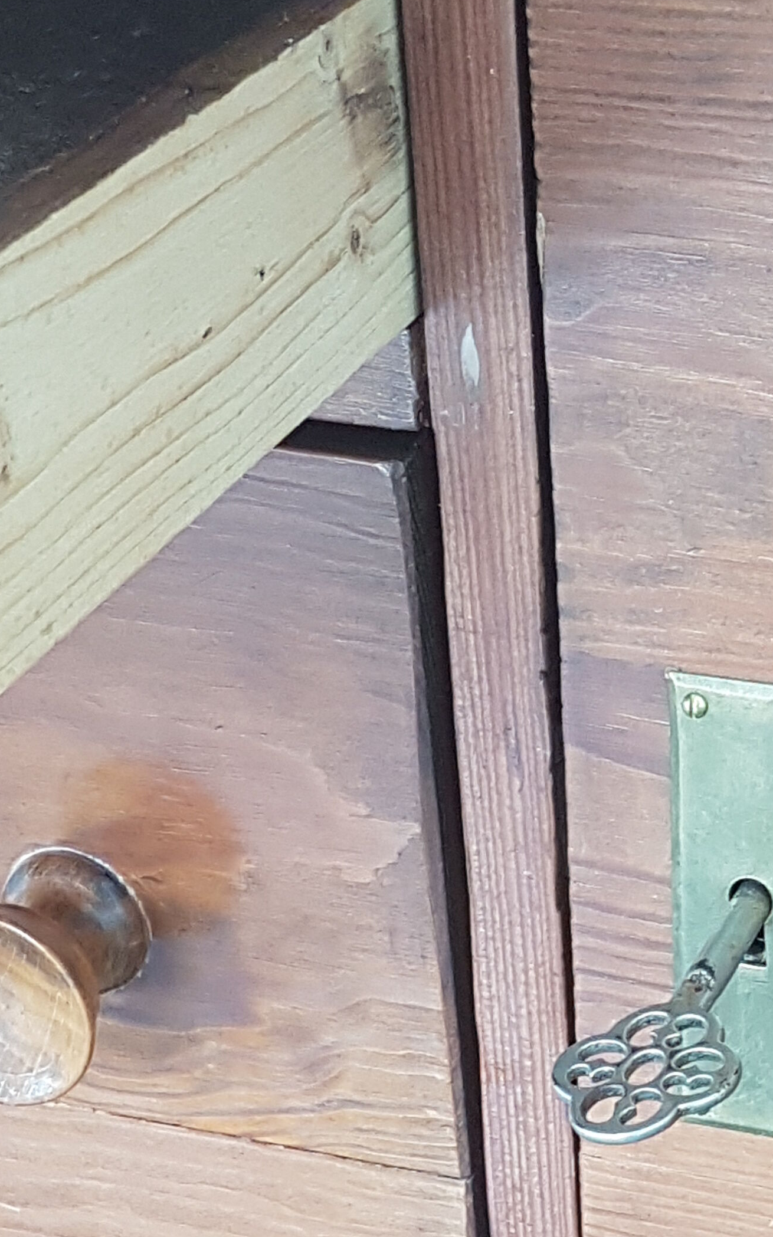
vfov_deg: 36.2
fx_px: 1787
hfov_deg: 24.1
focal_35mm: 53
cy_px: 1077
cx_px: 578
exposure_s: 1/50
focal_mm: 4.2
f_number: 1.7
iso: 125
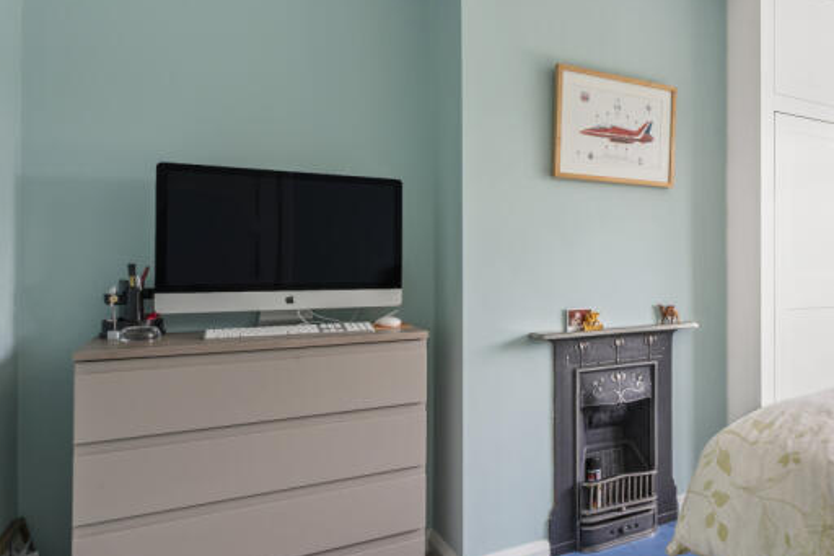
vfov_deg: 46.4
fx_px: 648
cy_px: 262
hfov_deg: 56.2
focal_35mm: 28
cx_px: 756
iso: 200
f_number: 16
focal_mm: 14
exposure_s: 1/2
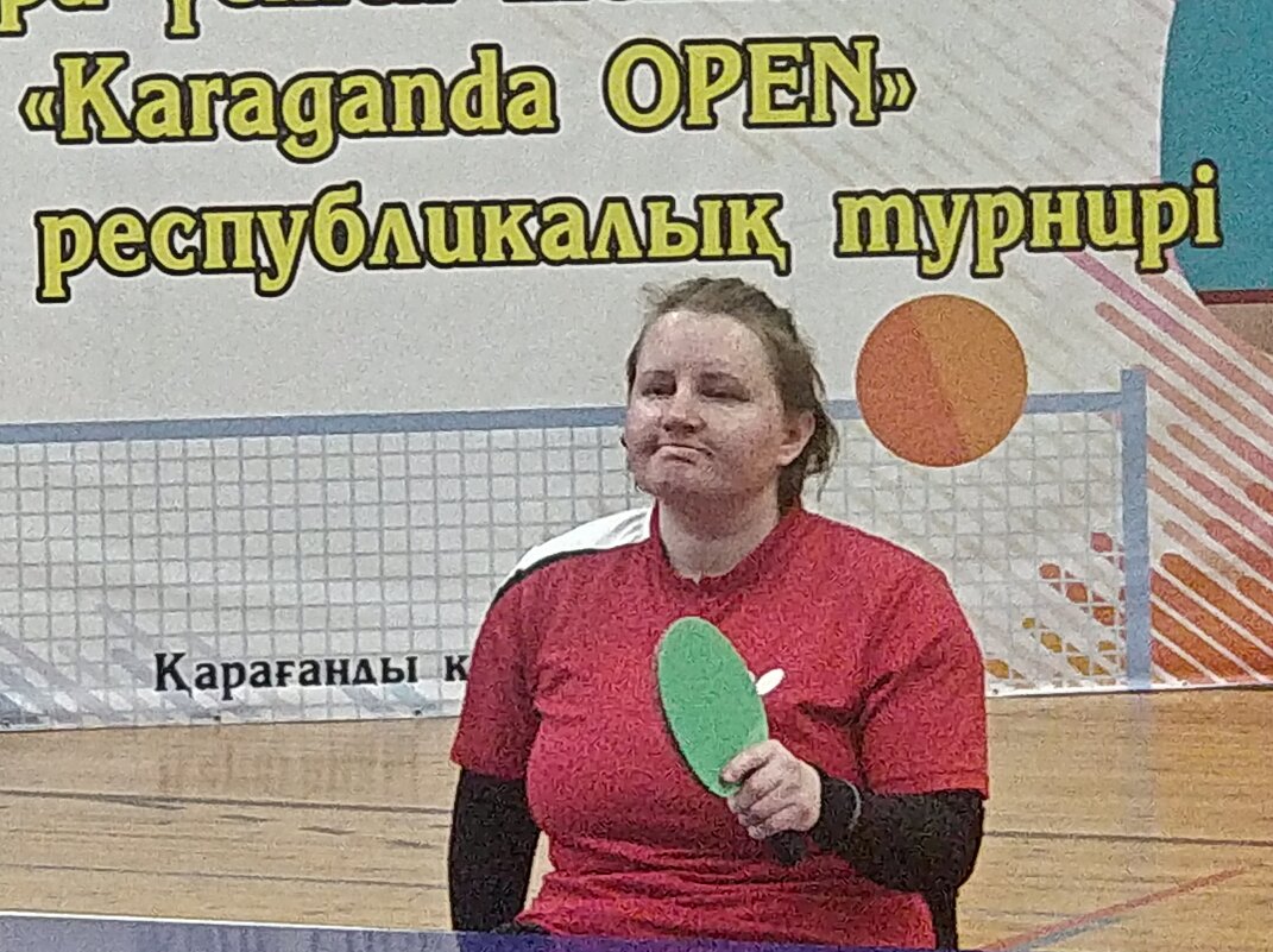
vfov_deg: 44.1
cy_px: 476
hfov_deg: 56.9
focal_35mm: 32
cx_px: 636
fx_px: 1176
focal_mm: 5.5
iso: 1000
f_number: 2.6
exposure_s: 1/100
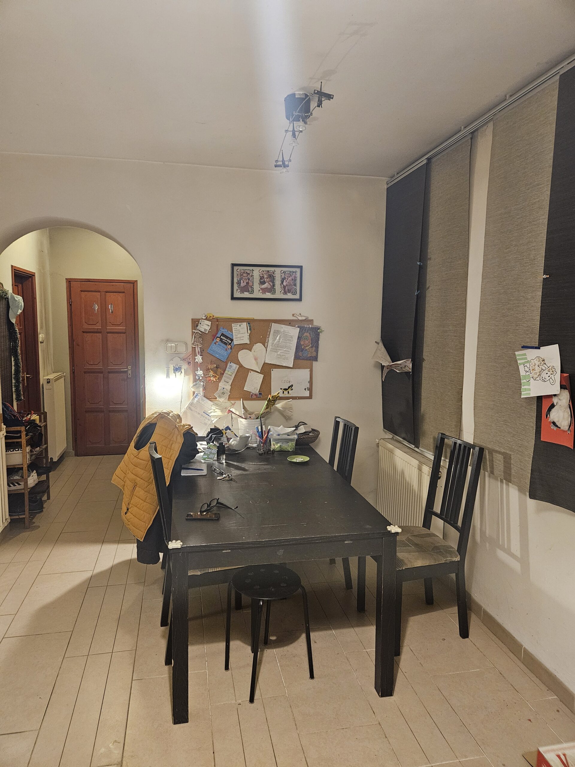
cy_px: 384
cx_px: 288
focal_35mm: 23
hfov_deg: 58.9
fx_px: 509
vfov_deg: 73.9
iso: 640
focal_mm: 5.4
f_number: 1.8
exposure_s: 1/50
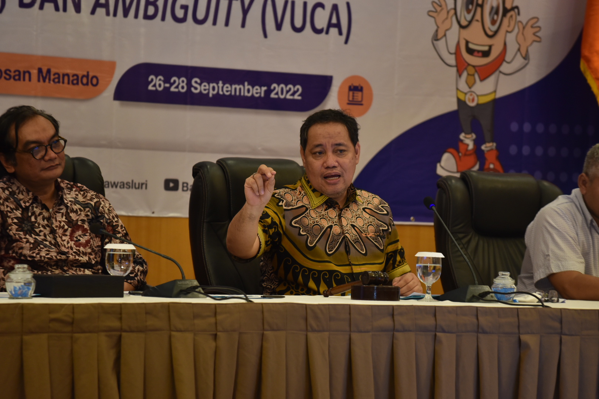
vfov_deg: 7.4
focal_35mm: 185
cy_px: 200
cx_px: 300
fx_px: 3078
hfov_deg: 11.1
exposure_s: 1/40
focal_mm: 185
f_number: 4
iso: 1250
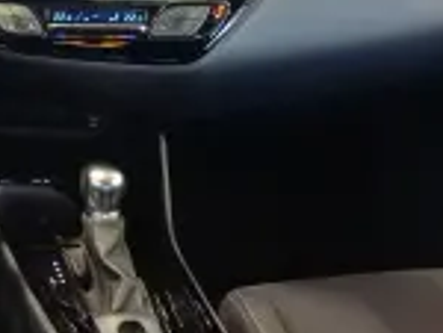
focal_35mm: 60
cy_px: 74
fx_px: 769
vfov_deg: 24.2
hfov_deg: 29.1
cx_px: -41
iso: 320
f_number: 1.8
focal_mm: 4.65
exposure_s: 1/50
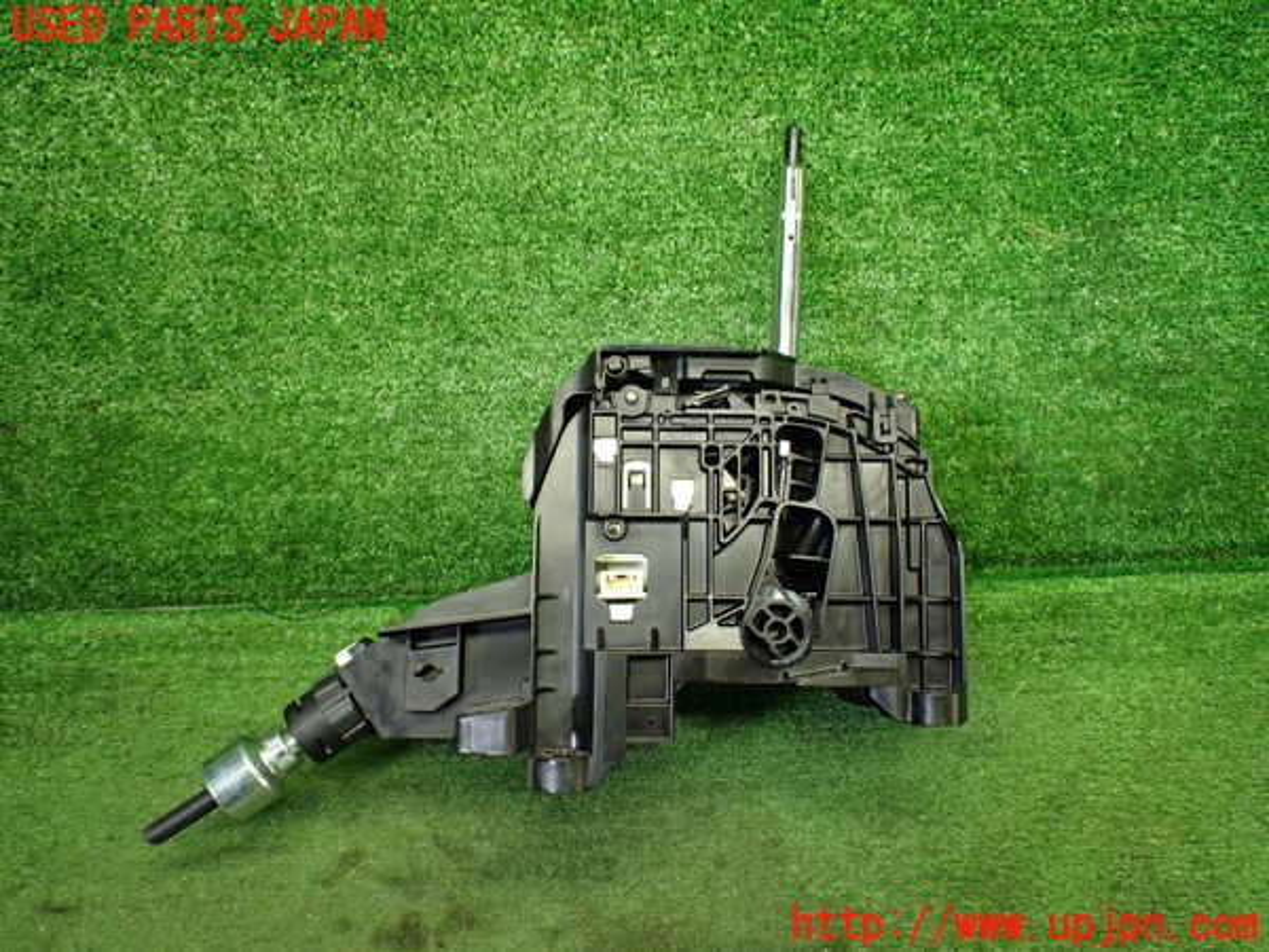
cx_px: 634
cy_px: 476
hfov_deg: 60.0
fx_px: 1100
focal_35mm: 30
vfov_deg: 46.8
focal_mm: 5.4
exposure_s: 1/125
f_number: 2.3
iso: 640
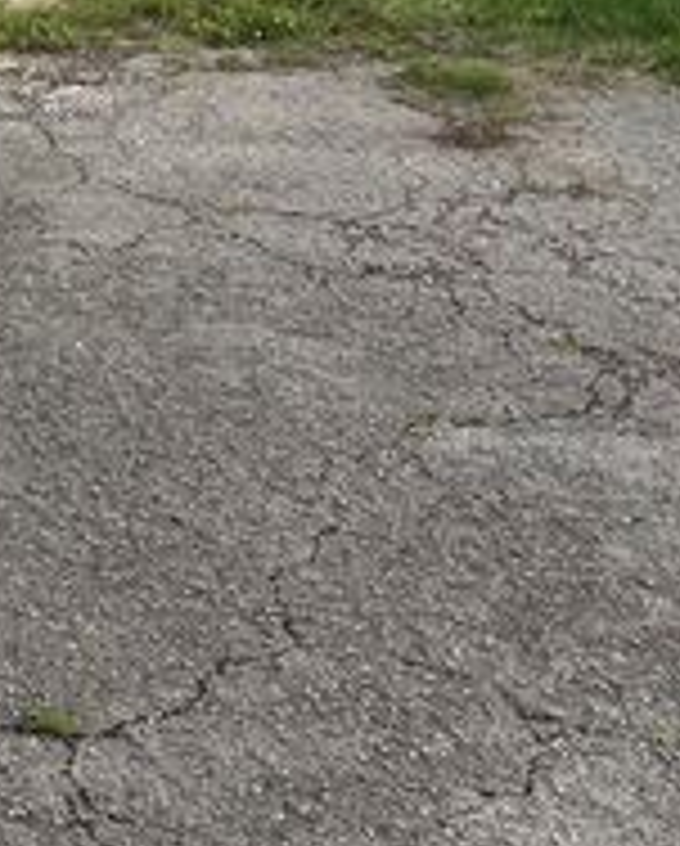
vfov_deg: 22.5
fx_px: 2083
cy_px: 110
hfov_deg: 17.3
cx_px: -239
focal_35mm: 83
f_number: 1.78
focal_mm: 6.76
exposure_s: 1/4950
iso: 80
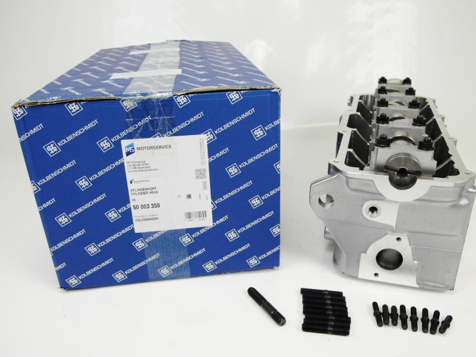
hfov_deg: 60.0
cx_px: 238
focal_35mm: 30
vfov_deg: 46.8
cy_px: 178
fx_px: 413
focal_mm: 6.5
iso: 100
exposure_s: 1/60
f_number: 2.7
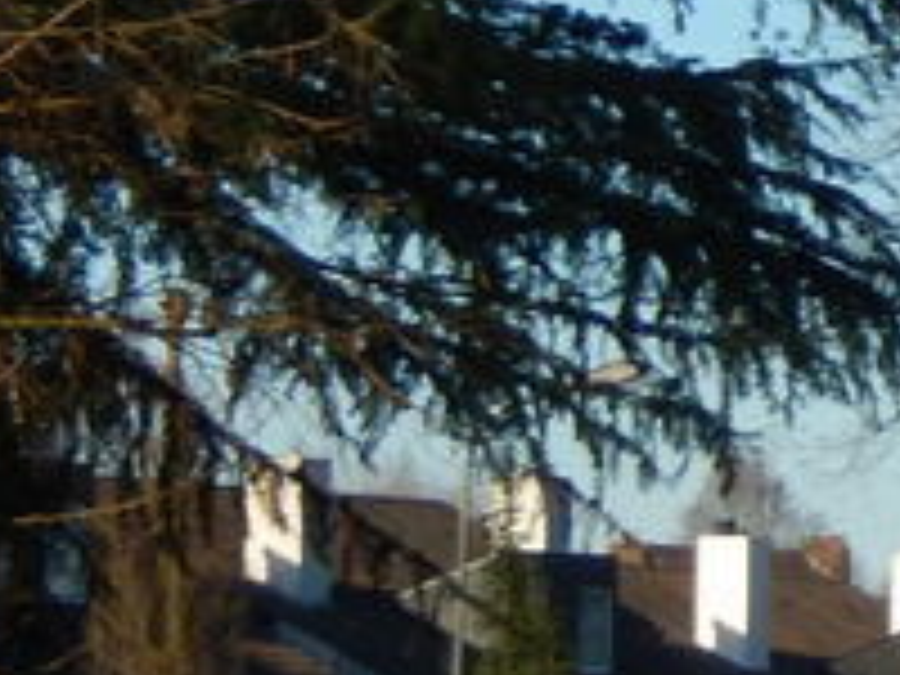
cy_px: 297
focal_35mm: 343
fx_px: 8918
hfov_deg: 5.6
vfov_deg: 4.3
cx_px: 2174
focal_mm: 12
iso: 125
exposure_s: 1/500
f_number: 4.8
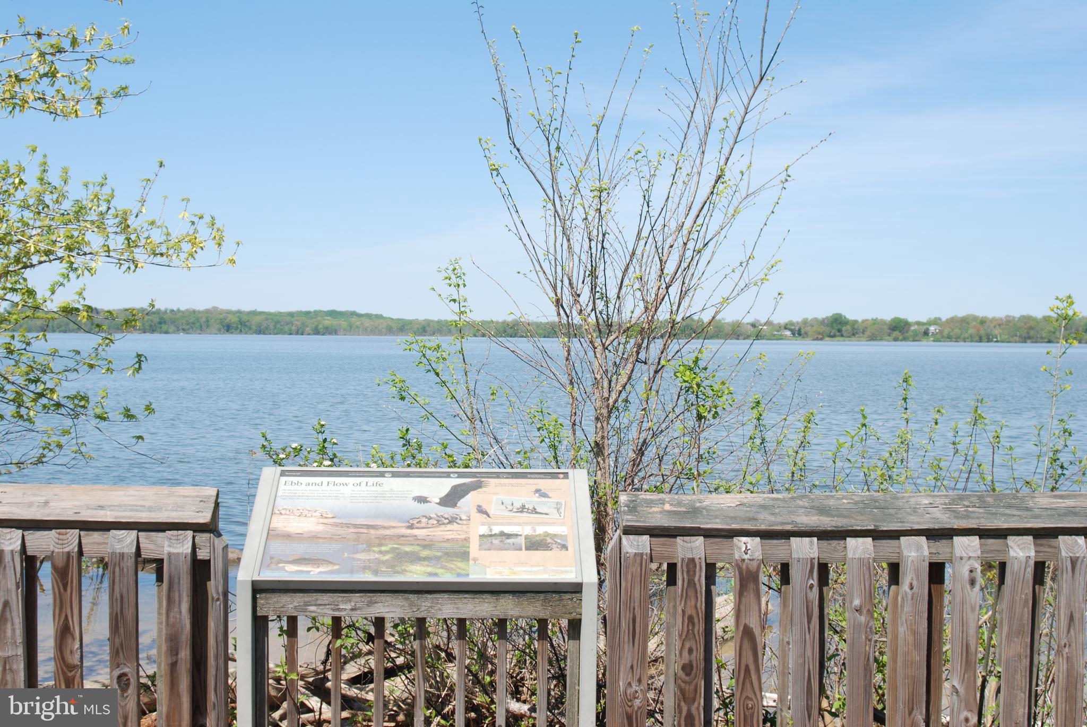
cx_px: 544
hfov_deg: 42.3
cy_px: 364
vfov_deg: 29.0
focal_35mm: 46
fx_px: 1405
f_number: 8
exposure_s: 1/250
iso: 100
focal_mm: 31
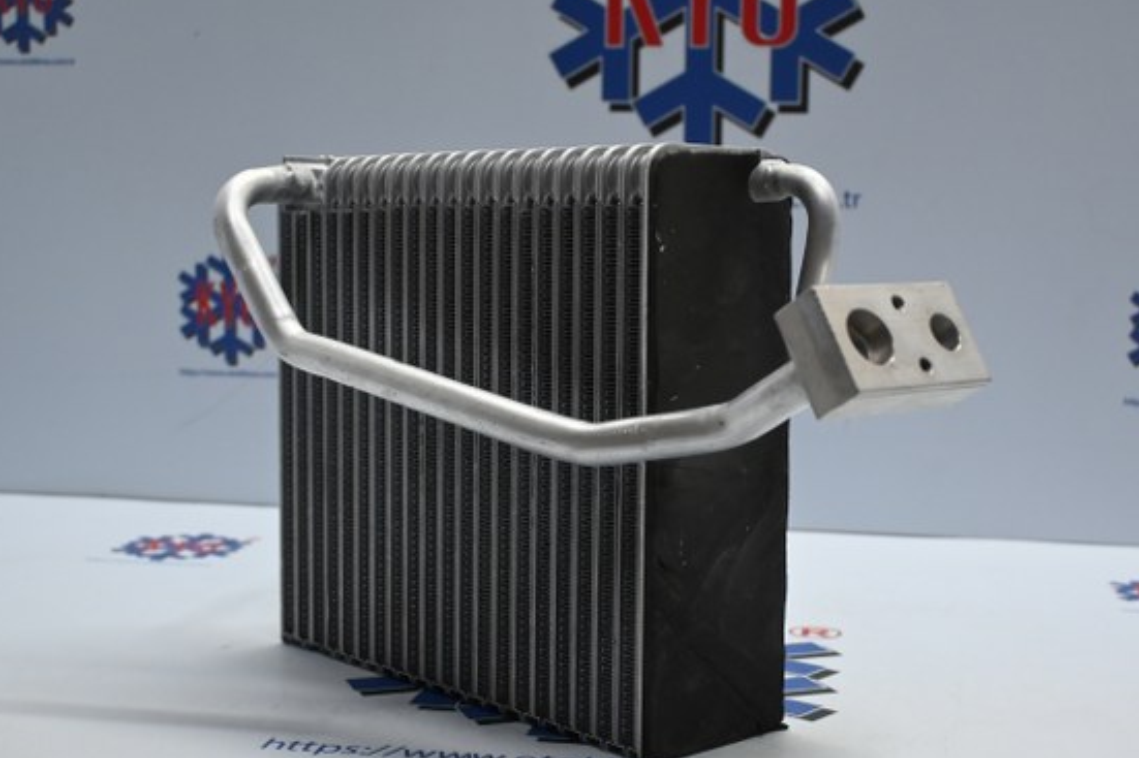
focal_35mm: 50
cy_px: 386
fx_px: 1576
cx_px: 606
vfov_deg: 27.1
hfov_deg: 39.7
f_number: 4.8
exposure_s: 1/125
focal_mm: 30.5
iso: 1100
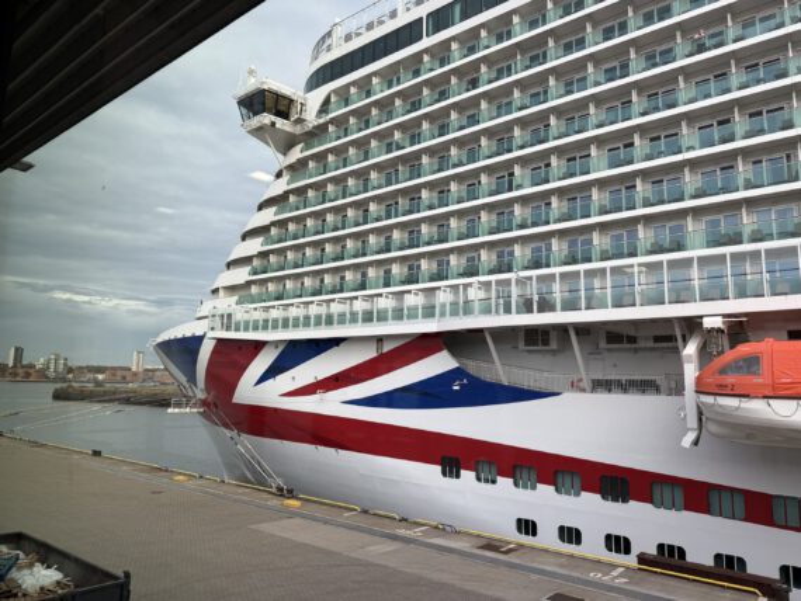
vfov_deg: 56.9
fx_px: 556
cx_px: 400
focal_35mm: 24
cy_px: 300
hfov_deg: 71.6
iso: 80
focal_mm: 6.76
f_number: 1.78
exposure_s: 1/1250
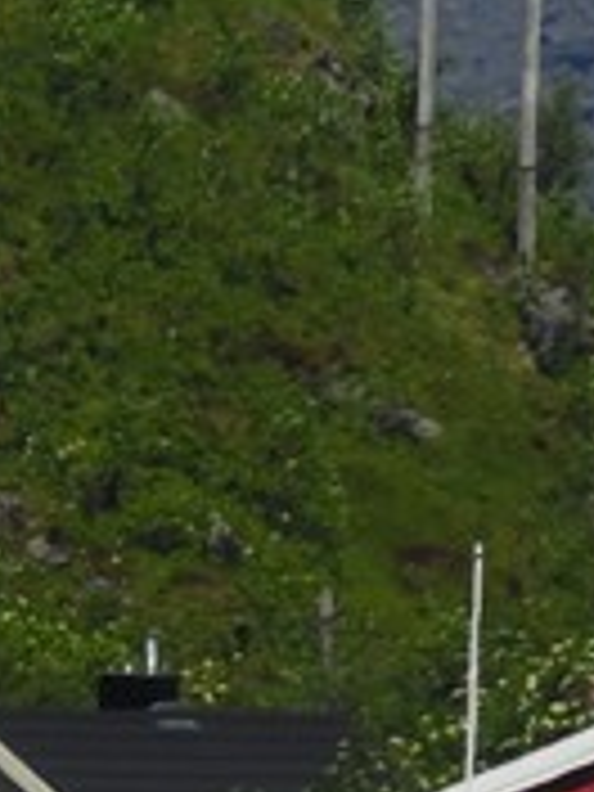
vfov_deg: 0.8
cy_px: 2196
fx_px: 56993
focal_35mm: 2491
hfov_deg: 0.6
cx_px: -2434
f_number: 11
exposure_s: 1/320
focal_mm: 190
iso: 100
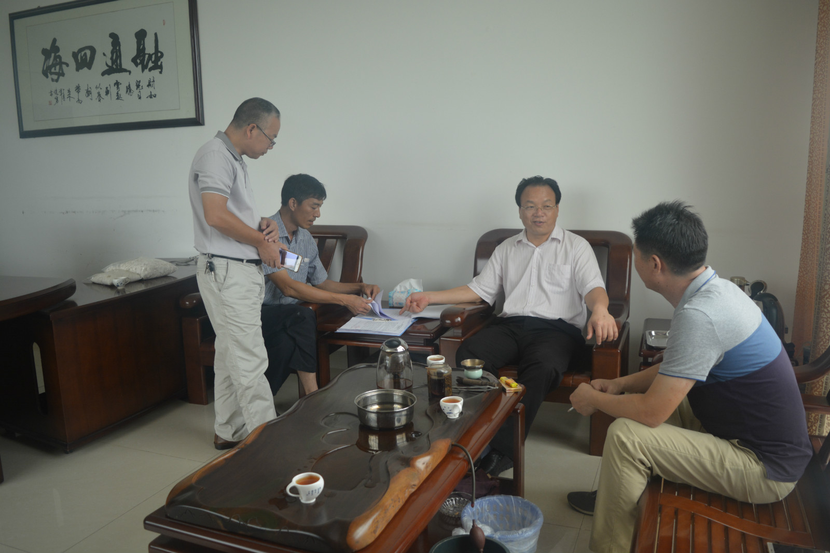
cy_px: 276
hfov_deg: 61.9
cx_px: 415
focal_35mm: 30
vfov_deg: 43.6
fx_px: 691
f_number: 4
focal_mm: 20
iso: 500
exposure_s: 1/60
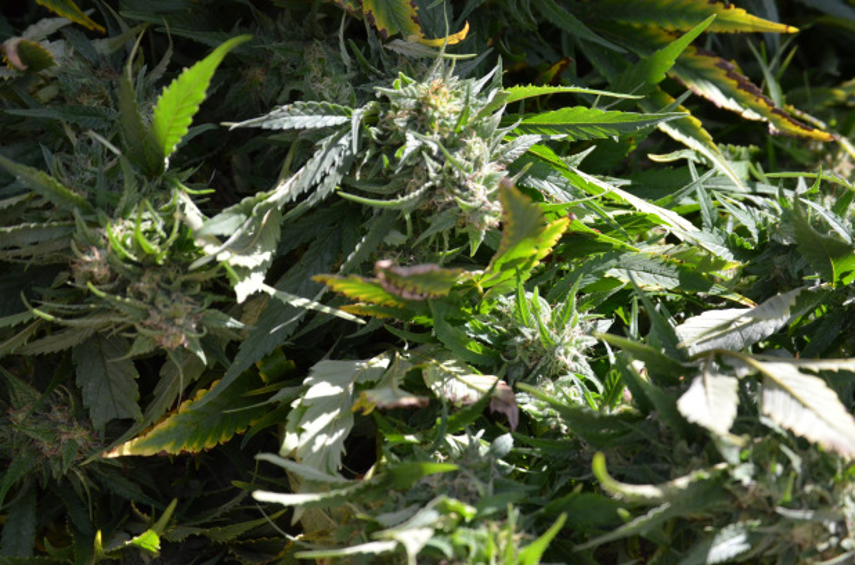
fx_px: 1953
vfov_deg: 16.4
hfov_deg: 24.7
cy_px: 282
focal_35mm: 82
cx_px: 428
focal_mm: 55
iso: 1600
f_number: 5.6
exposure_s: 1/2500
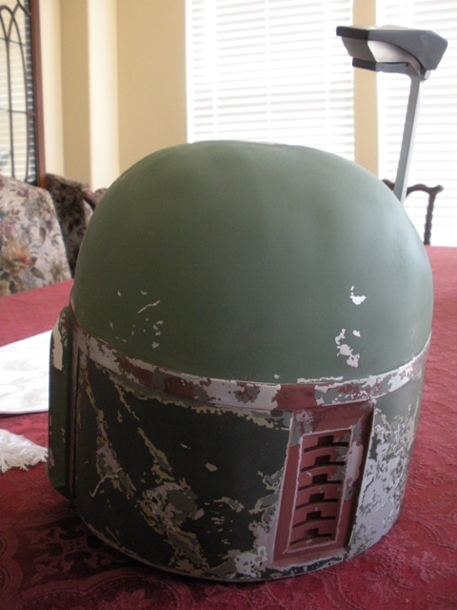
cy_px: 305
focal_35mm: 36
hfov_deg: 39.7
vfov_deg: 51.4
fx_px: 634
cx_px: 228
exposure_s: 1/31.3
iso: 400
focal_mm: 6.3
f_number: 3.5
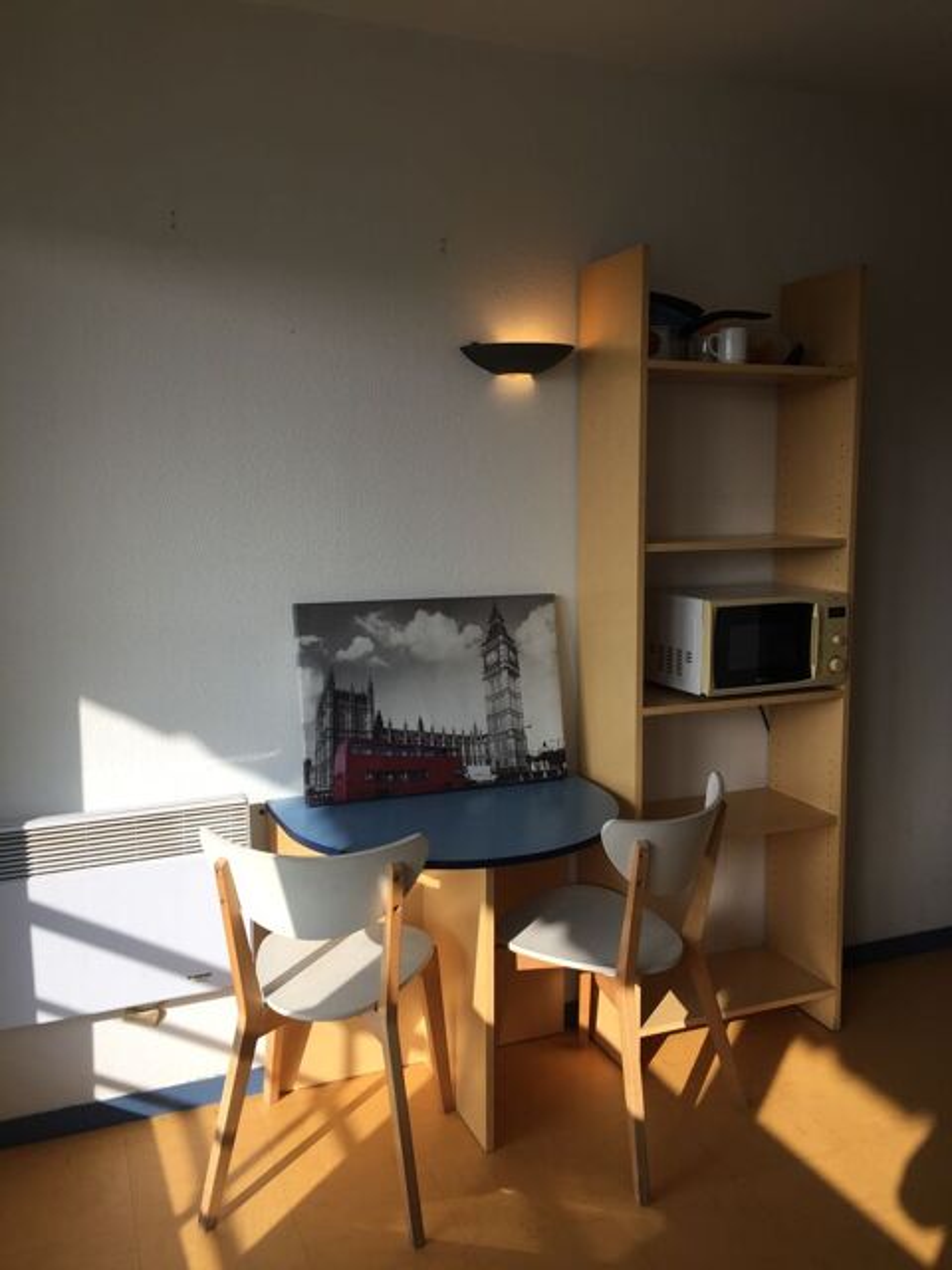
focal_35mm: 29
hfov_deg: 48.2
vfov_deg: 61.7
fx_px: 1063
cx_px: 476
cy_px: 635
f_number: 2.2
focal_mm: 4.15
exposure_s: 1/807
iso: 32
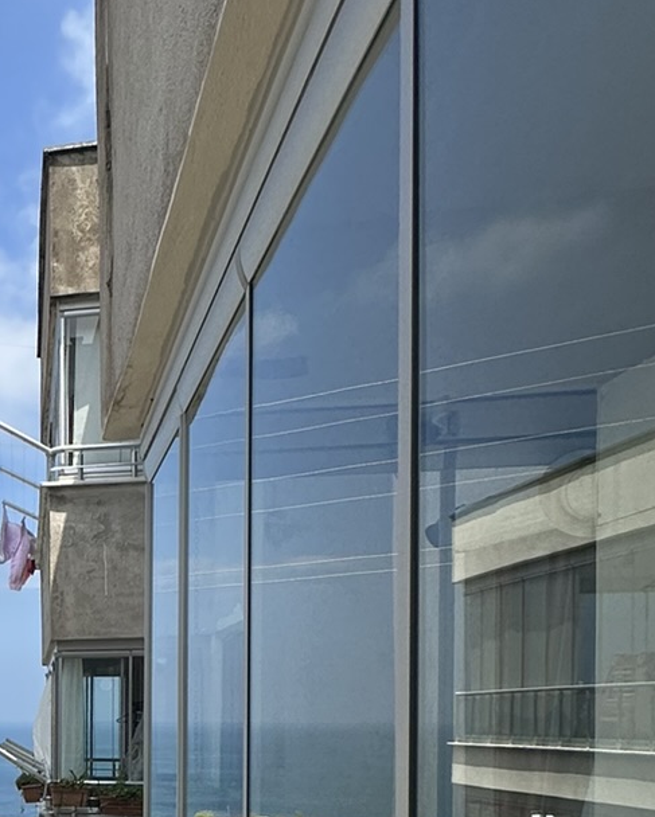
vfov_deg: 37.8
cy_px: 723
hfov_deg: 26.3
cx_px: -258
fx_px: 1114
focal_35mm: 46
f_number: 2.2
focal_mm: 2.22
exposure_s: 1/2681
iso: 50
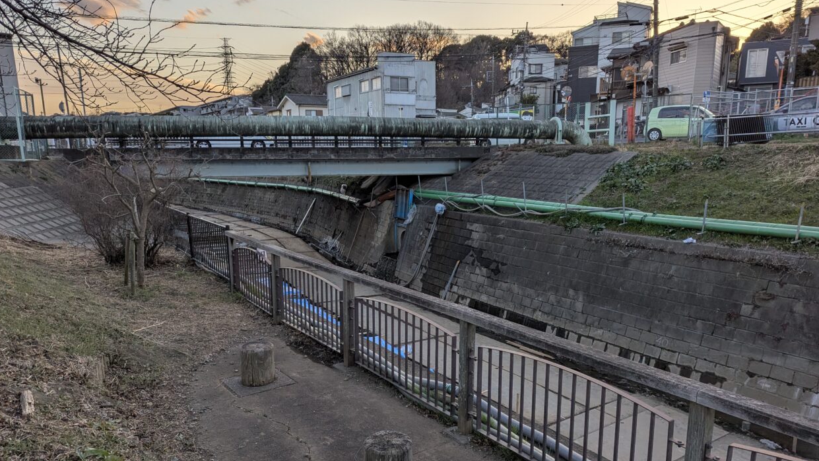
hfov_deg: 69.9
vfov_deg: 42.7
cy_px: 272
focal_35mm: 27
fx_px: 586
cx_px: 418
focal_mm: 6.81
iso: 38
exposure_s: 1/427
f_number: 1.85
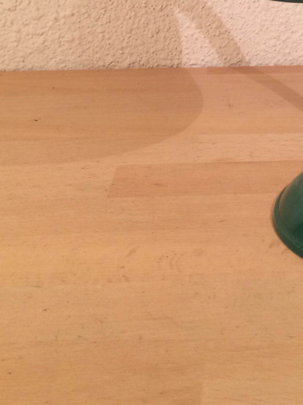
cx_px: 260
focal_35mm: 62
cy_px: -14
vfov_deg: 28.9
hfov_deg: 23.2
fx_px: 724
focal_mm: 4.15
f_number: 2.2
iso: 50
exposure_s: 1/33
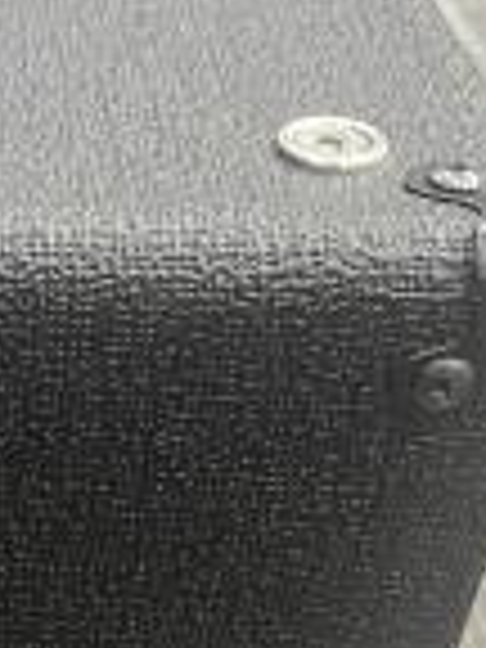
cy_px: 770
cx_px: -153
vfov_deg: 21.9
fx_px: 1554
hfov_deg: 16.7
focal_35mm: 83
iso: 800
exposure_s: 1/60
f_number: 1.8
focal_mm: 5.4
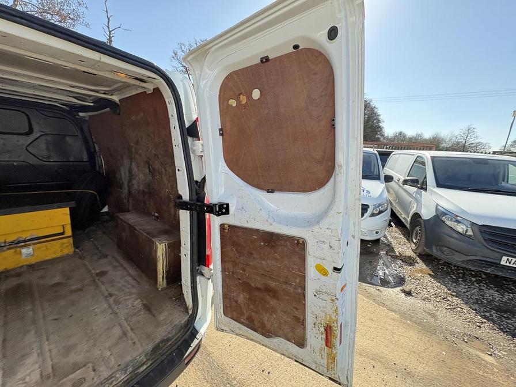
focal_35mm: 14
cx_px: 258
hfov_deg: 102.1
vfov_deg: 85.7
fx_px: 209
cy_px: 194
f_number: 2.2
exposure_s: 1/240
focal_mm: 2.22
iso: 64
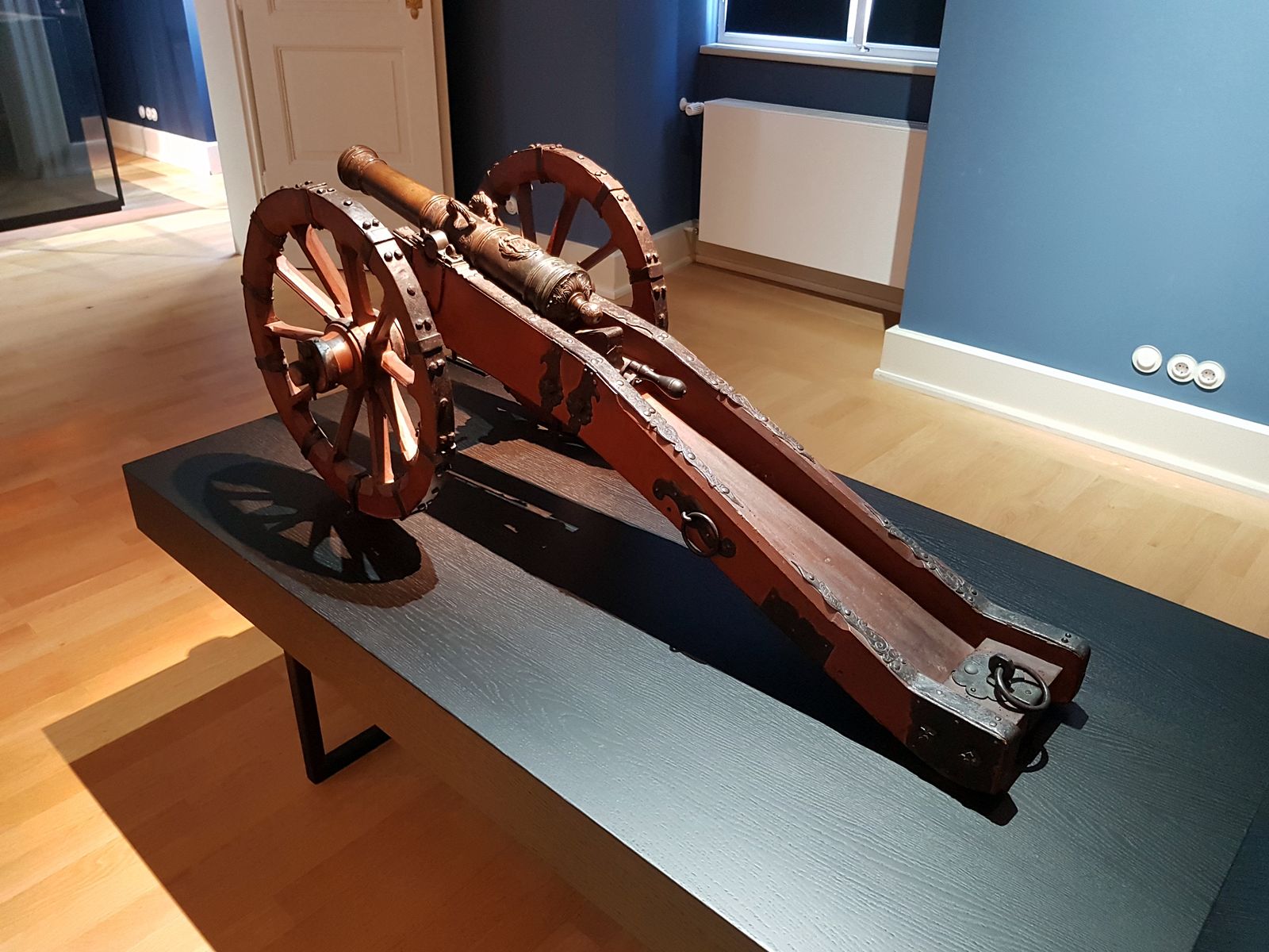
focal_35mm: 26
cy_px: 476
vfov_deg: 53.1
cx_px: 634
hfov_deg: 67.3
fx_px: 953
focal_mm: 4.2
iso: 250
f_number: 1.7
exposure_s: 1/10
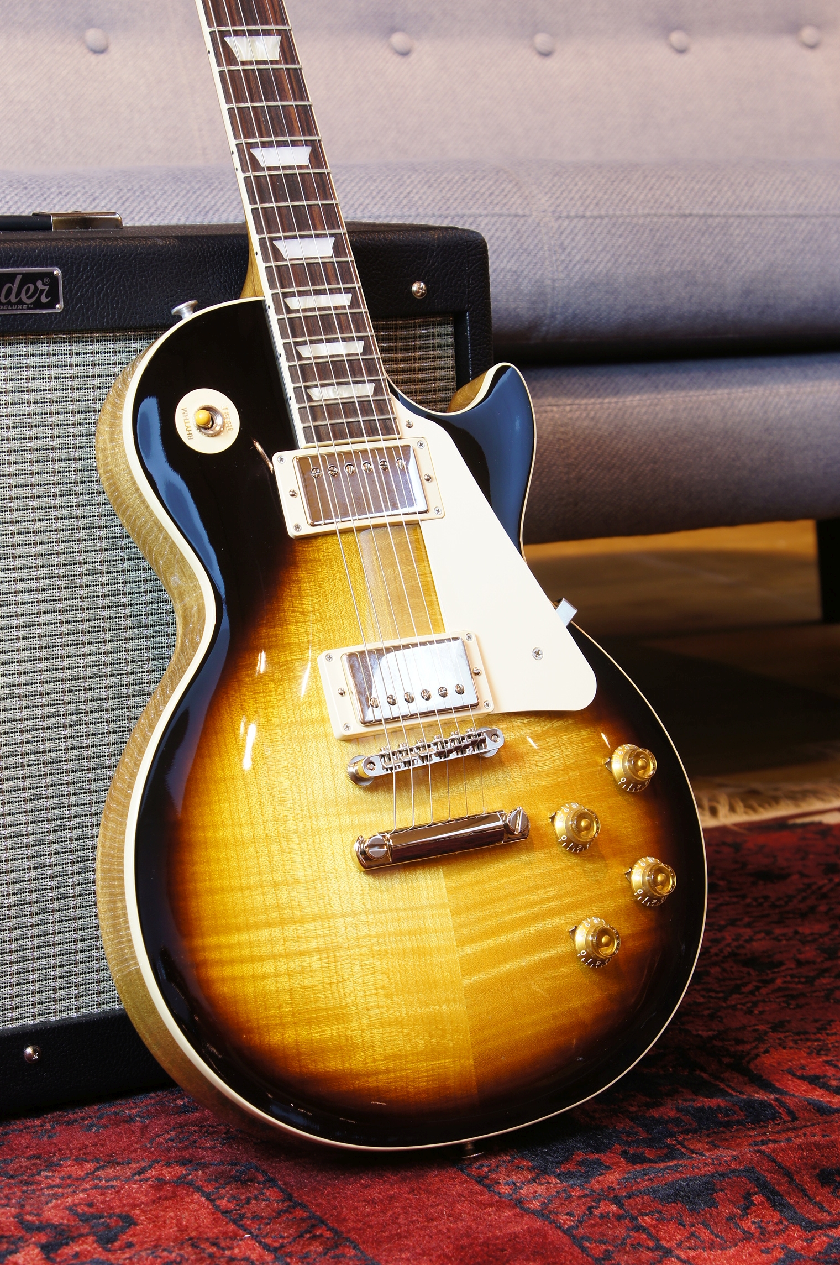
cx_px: 420
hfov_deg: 16.5
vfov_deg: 24.6
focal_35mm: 82
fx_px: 2894
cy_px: 632
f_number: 7.1
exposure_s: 1/2.5
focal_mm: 55
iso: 100
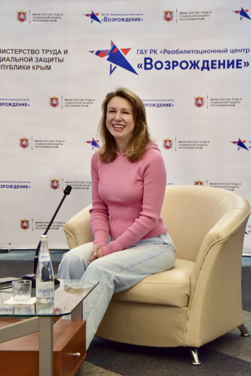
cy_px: 188
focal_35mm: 78
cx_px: 126
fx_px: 816
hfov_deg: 17.5
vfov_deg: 26.0
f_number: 5
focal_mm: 52
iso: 1100
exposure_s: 1/60
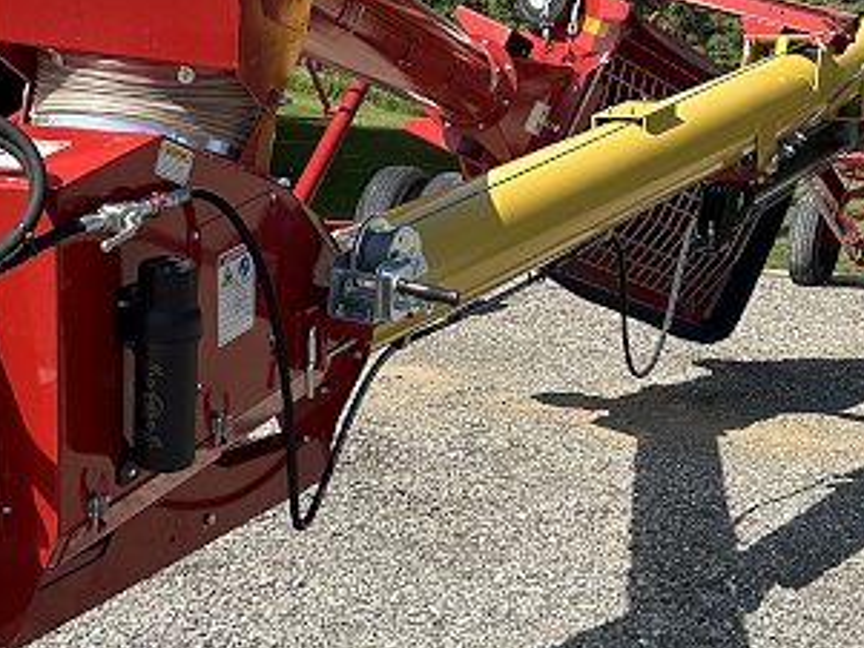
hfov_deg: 28.1
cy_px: 324
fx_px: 1723
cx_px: 471
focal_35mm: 69
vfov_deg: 21.3
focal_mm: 5.7
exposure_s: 1/3704
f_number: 1.5
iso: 50
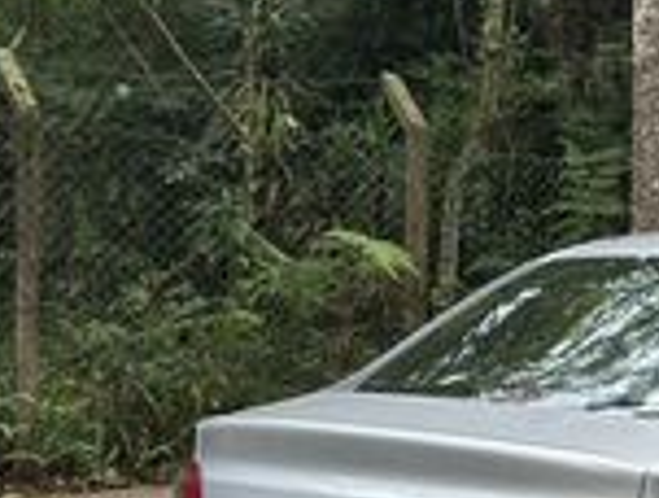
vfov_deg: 9.9
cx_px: 890
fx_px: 2843
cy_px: 577
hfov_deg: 12.7
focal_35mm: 149
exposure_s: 1/125
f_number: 1.78
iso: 40
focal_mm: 6.86
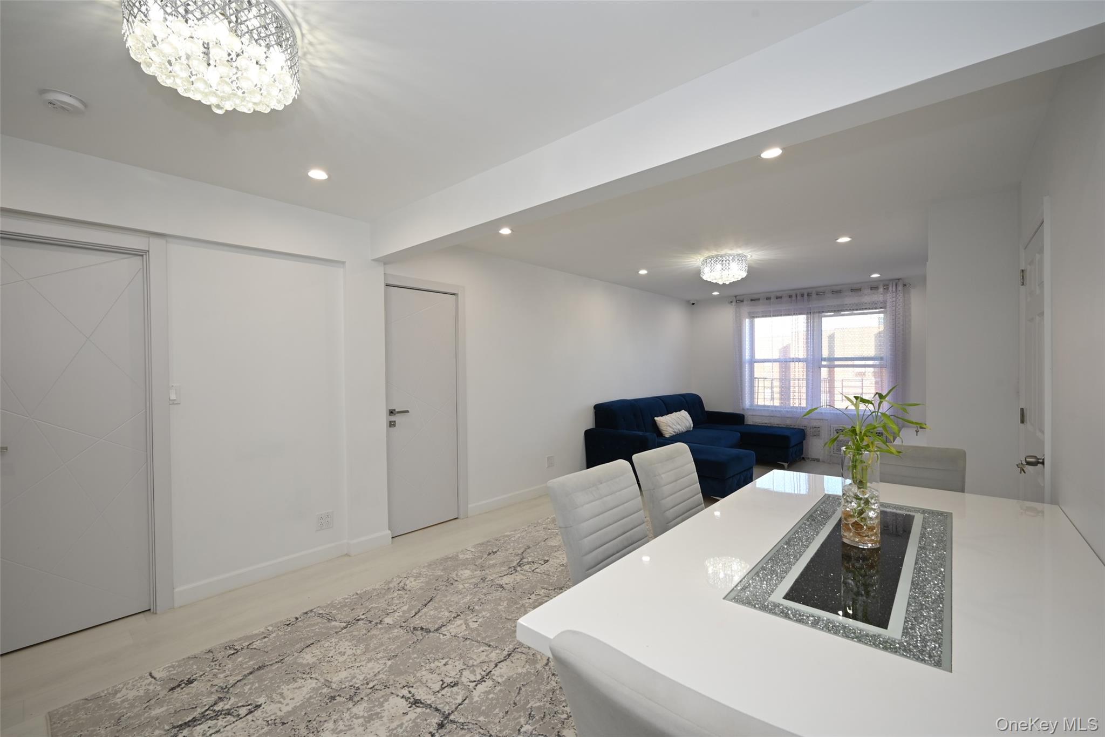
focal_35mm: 15
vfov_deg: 77.3
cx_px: 552
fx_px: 460
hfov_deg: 100.4
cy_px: 368
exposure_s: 1/25
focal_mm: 15
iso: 250
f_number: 9
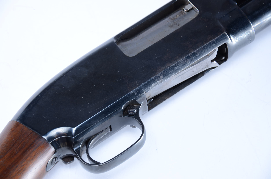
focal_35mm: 147
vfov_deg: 9.3
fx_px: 1104
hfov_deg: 14.0
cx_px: 136
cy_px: 90
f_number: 7.1
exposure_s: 1/100
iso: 100
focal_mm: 98
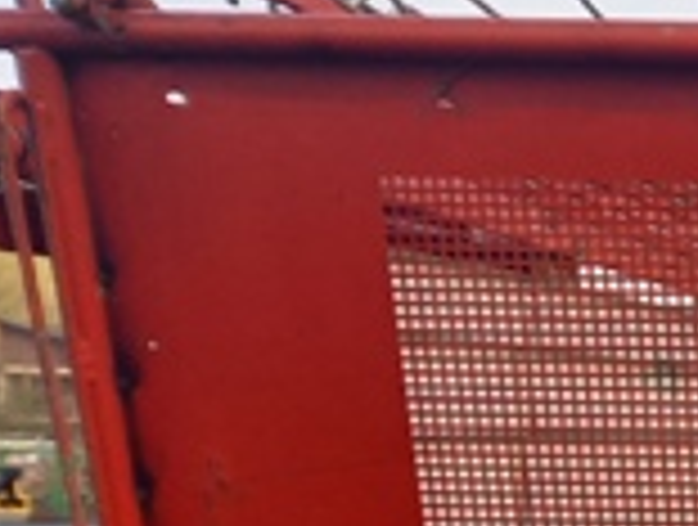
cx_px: 1306
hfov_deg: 15.8
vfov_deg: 14.2
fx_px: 2082
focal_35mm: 103
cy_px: 513
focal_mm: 4.65
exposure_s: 1/141
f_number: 1.8
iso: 50
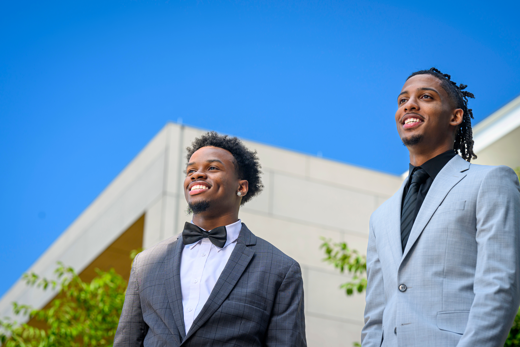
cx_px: 260
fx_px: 1228
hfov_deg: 23.9
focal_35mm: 85
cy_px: 174
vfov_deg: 16.1
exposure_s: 1/640
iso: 200
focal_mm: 85
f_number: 5
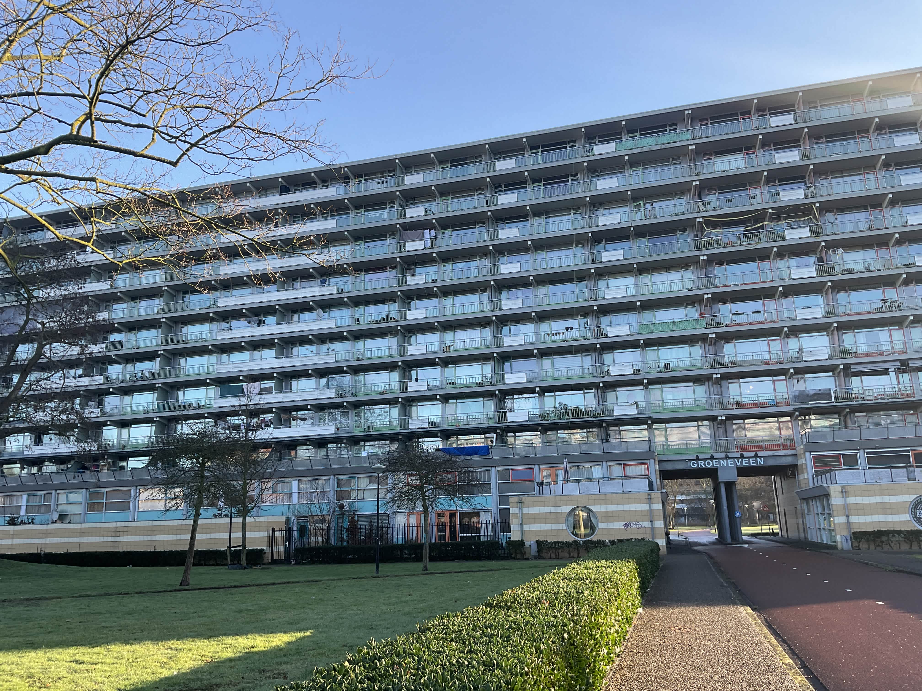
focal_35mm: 29
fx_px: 772
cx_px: 461
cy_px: 346
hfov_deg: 61.7
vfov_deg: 48.2
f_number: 1.8
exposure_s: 1/260
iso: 16
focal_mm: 3
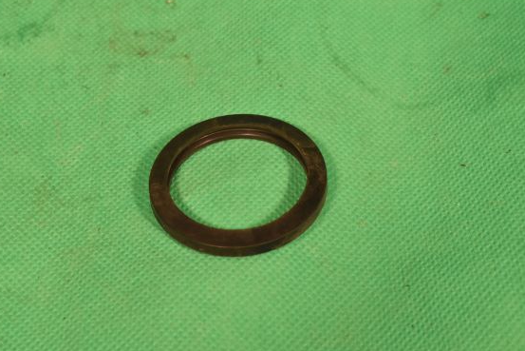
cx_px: 257
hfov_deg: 22.7
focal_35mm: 90
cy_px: 178
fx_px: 1306
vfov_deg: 15.3
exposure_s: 1/100
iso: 2500
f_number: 14
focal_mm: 55
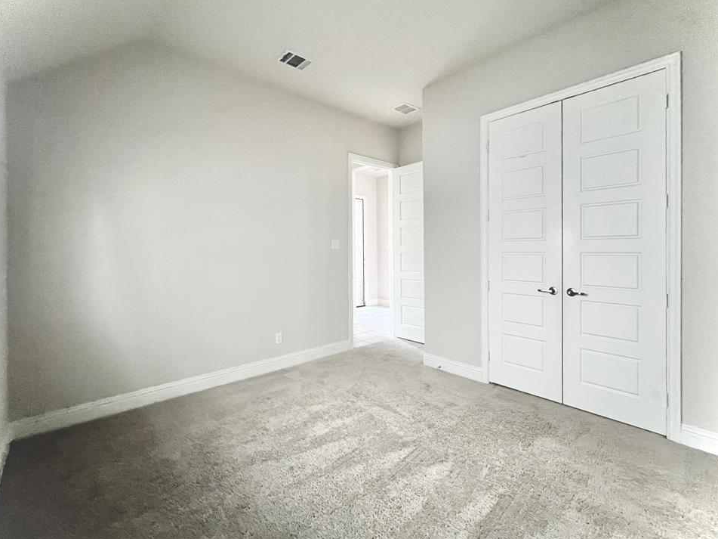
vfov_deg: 85.5
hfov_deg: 102.1
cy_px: 252
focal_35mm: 14
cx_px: 365
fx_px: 290
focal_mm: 1.57
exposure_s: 1/60
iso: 500
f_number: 1.8
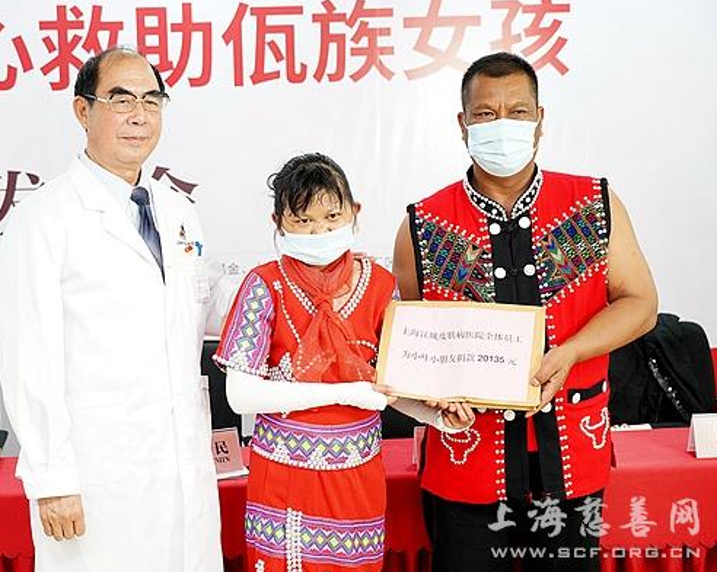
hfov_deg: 30.0
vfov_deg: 24.2
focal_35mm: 63
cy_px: 288
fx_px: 1336
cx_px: 293
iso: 4000
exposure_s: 1/60
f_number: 4
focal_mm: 55
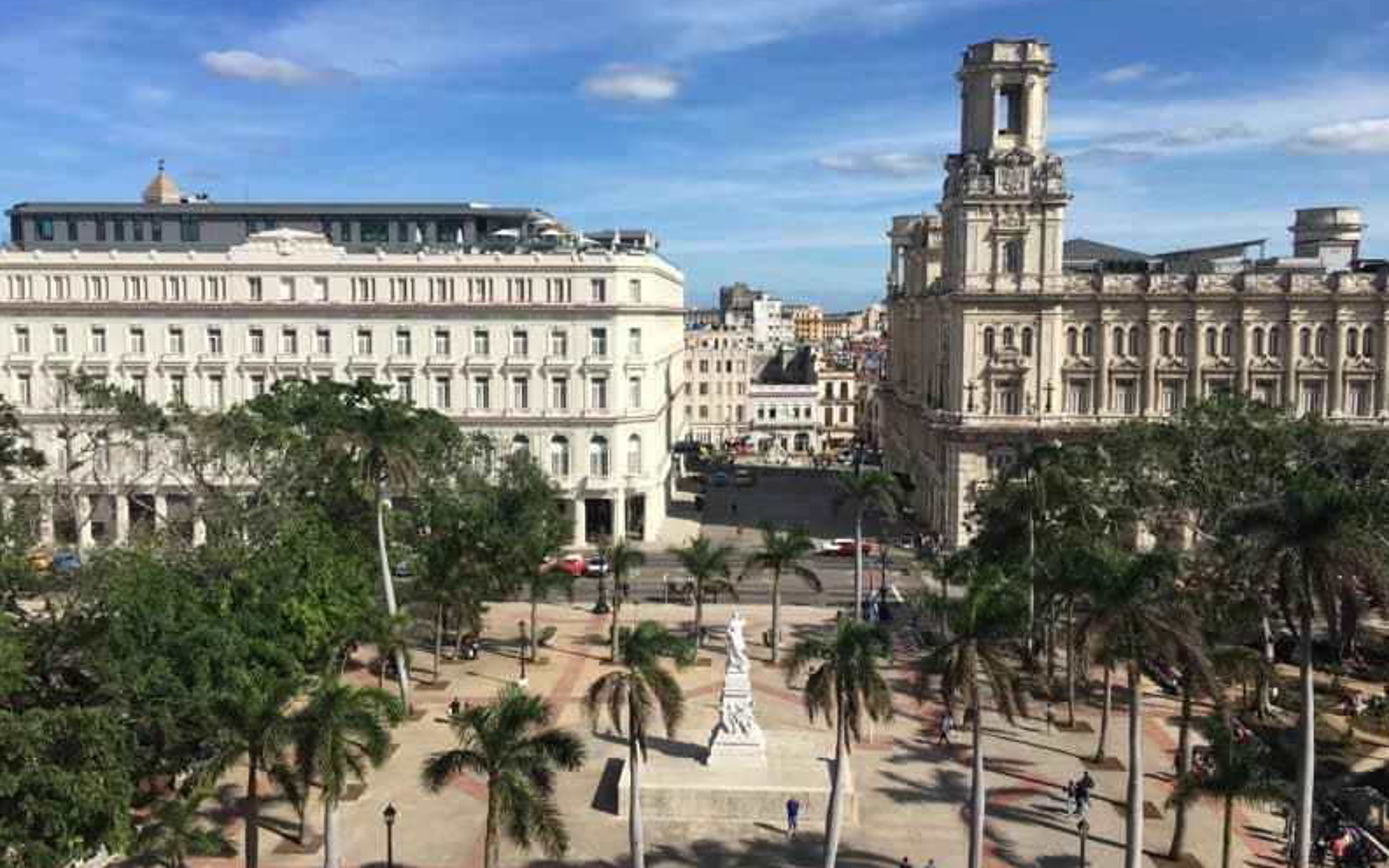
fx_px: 1174
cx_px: 697
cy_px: 401
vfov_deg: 40.6
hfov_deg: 61.2
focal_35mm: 31
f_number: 2.2
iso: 25
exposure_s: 1/2262
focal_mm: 4.15
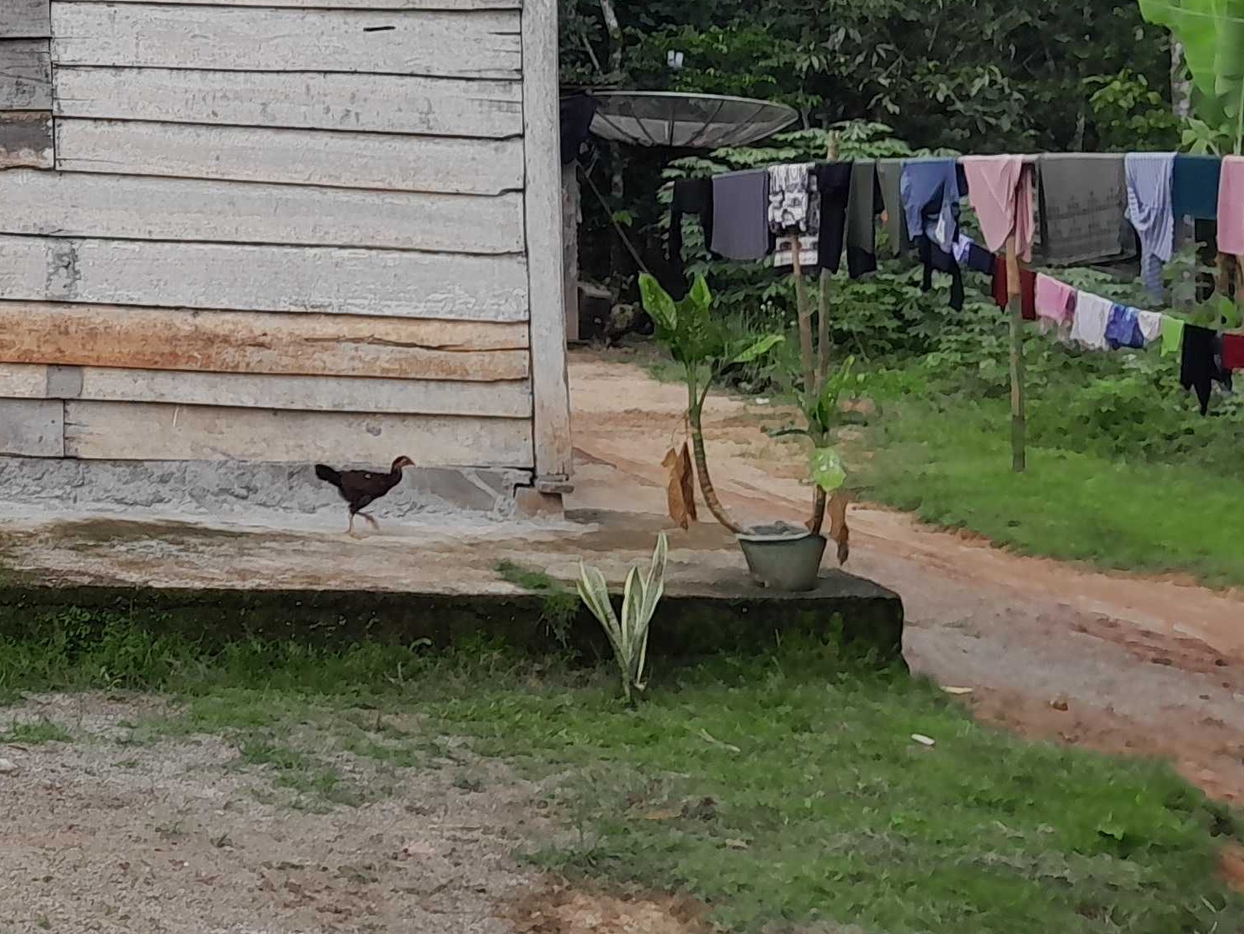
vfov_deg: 19.8
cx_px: -251
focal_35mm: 71
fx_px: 2552
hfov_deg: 24.7
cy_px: -92
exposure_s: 1/233
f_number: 1.8
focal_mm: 3.98
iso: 40
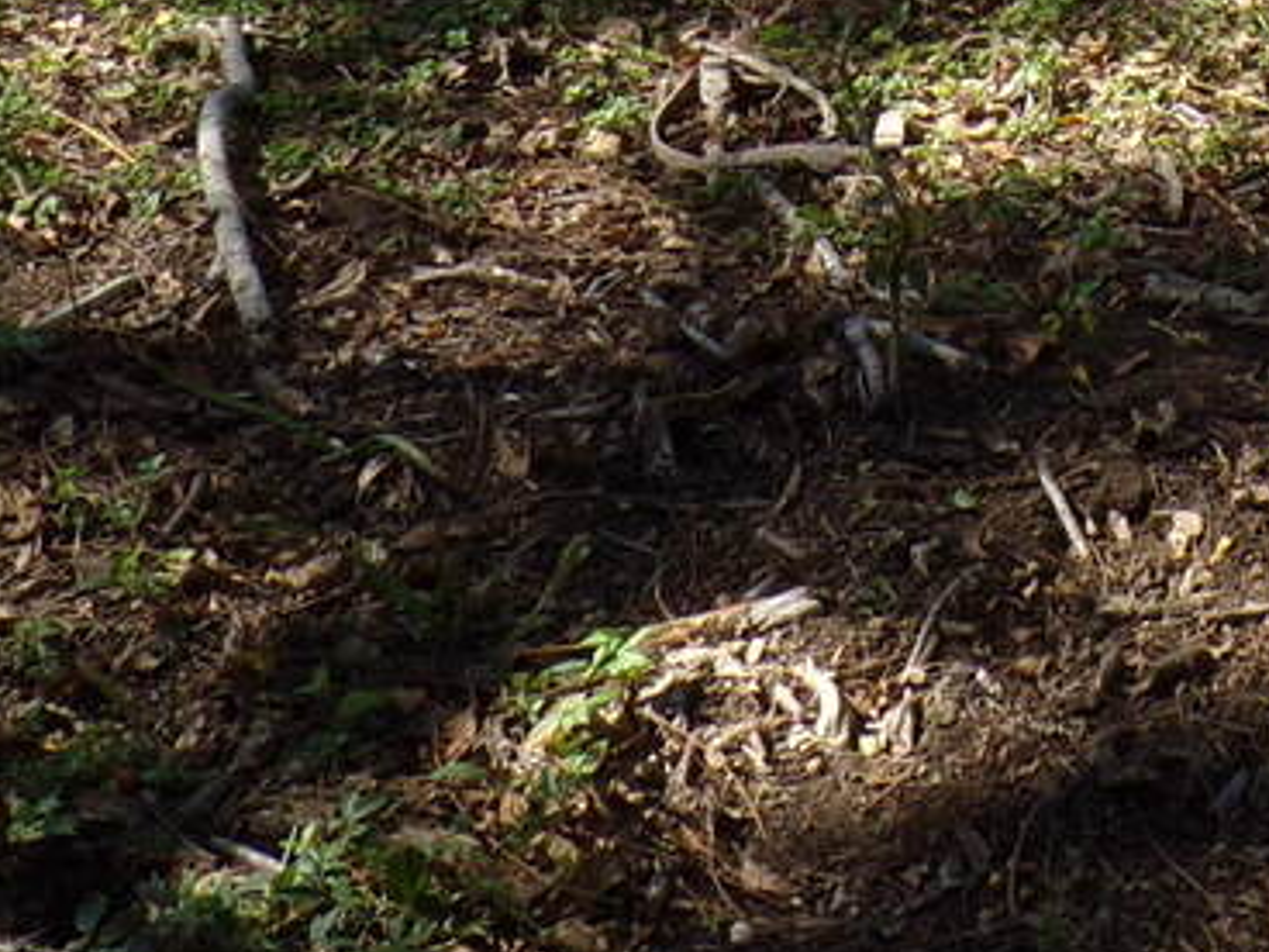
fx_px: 3446
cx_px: 1424
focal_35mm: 94
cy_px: -724
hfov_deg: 19.9
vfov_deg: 14.1
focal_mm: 4.3
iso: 80
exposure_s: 1/150
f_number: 5.8
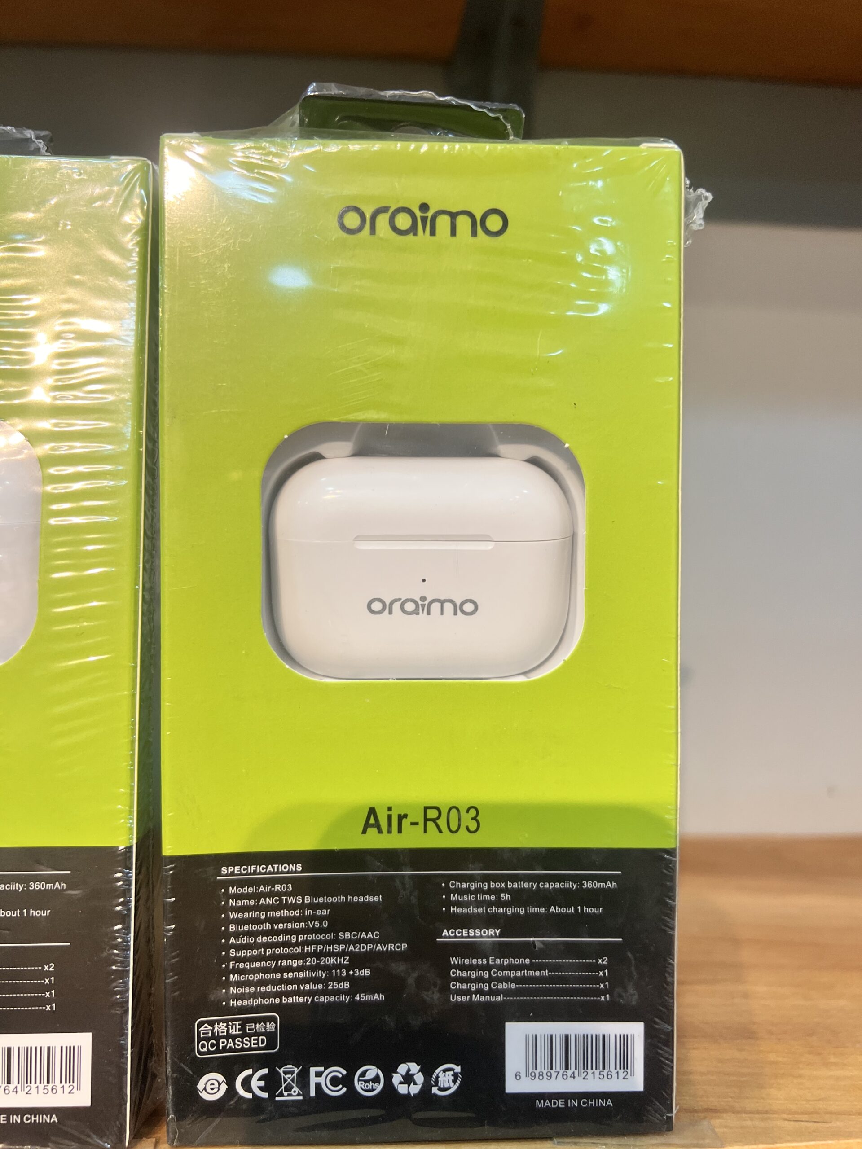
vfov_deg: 67.3
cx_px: 431
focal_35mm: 26
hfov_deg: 53.1
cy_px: 574
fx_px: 863
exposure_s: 1/100
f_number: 1.5
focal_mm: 5.7
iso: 100
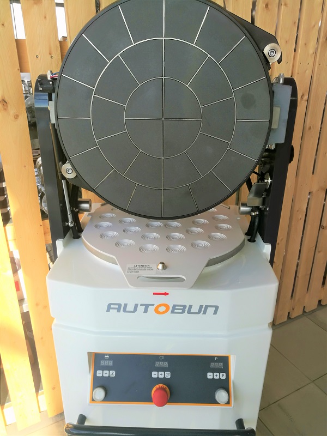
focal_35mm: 27
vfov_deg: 65.3
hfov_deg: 51.4
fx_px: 340
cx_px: 164
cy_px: 218
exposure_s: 1/189
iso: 50
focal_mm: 4.5
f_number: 2.2
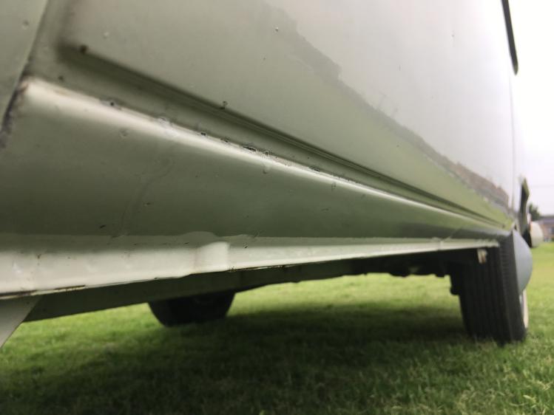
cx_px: 277
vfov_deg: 48.2
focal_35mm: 29
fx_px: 464
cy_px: 208
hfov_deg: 61.7
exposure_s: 1/481
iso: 25
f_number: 2.2
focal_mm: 4.15
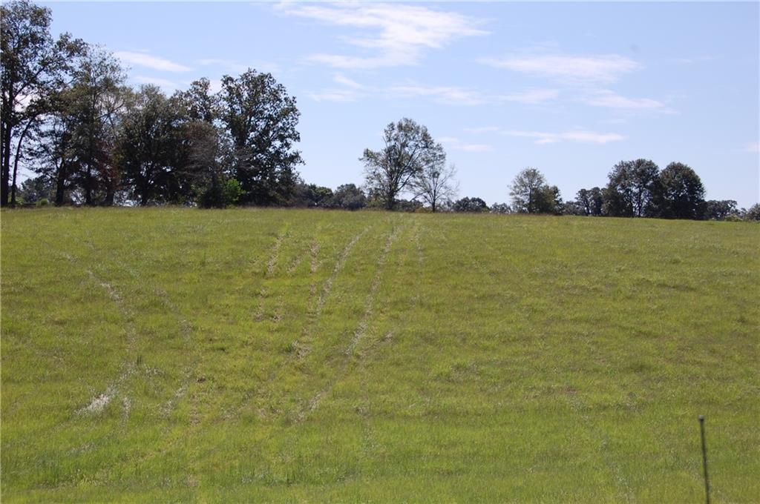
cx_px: 380
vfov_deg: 18.9
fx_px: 1518
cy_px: 252
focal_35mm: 72
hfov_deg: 28.1
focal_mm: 48
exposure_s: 1/400
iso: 200
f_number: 10
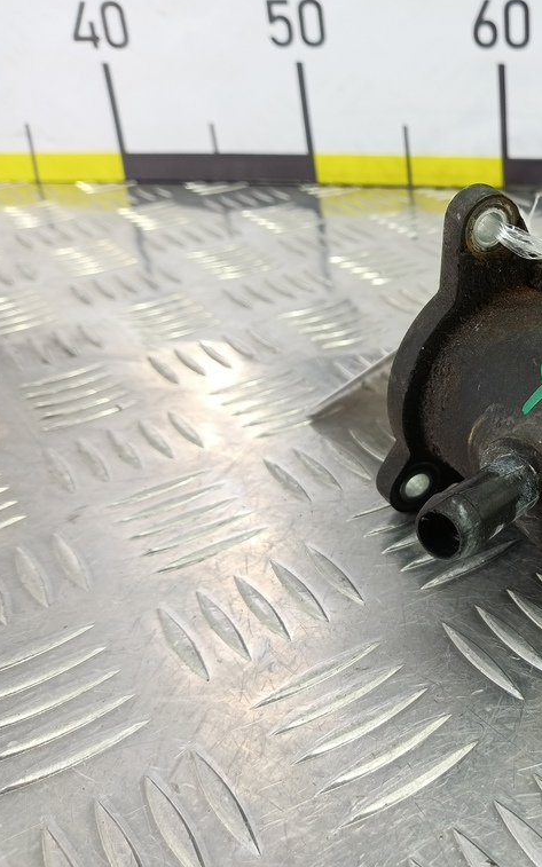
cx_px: 581
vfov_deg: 58.1
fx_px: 780
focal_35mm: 33
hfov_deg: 33.8
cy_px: 428
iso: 147
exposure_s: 1/50
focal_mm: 4.11
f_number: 1.6
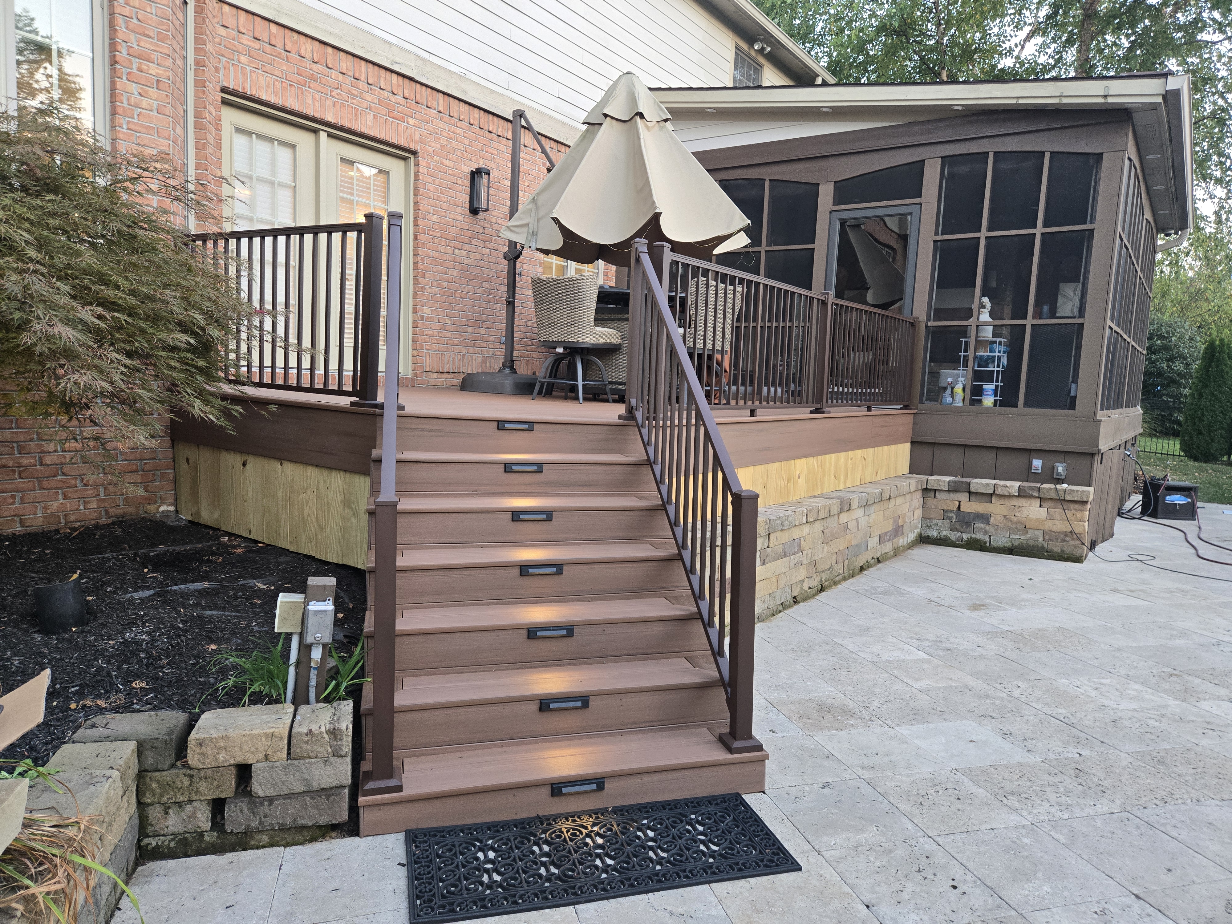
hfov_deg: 73.9
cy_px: 462
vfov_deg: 58.9
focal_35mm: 23
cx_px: 616
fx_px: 819
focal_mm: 5.4
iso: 250
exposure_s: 1/120
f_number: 1.8
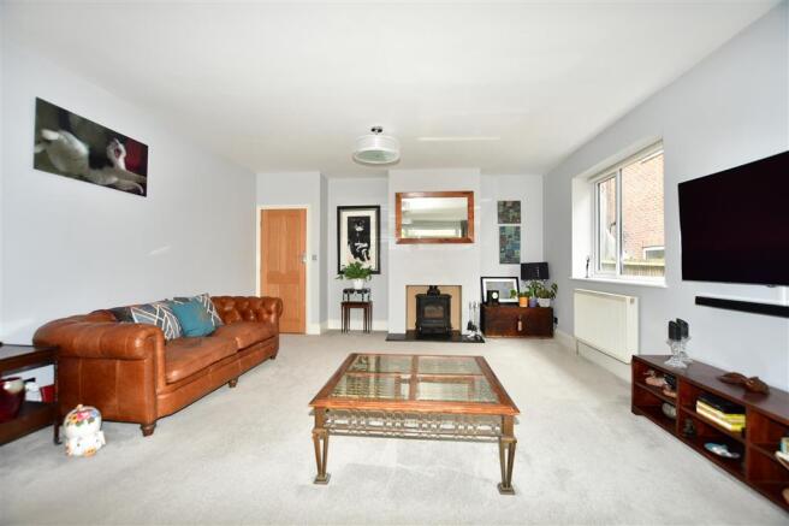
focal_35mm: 15
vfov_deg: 77.3
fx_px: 329
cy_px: 263
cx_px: 394
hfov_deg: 100.4
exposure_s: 1/5
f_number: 5
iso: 250
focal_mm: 10
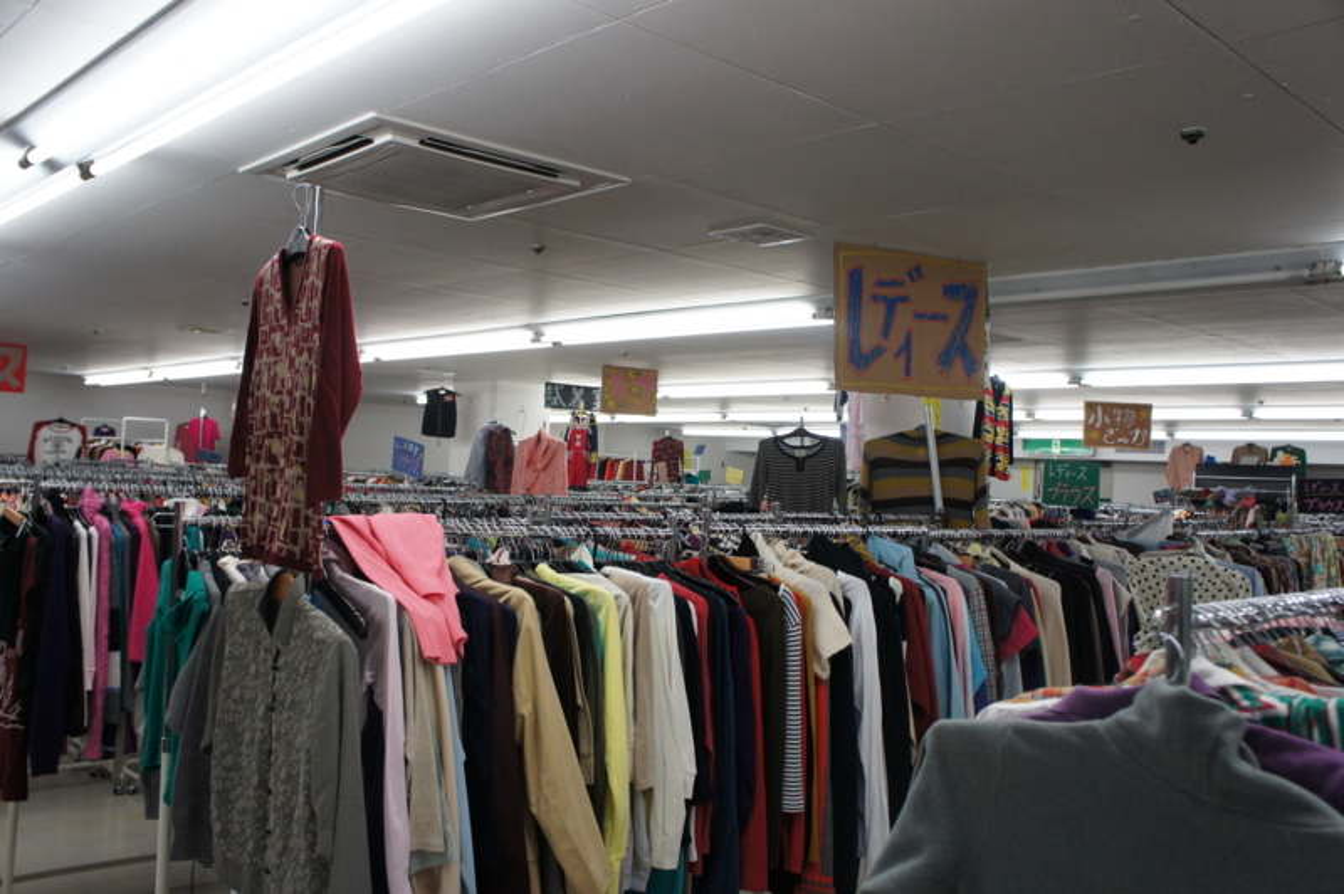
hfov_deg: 62.0
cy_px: 447
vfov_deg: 43.5
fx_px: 1119
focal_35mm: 30
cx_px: 672
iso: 800
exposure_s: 1/250
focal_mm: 20
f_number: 5
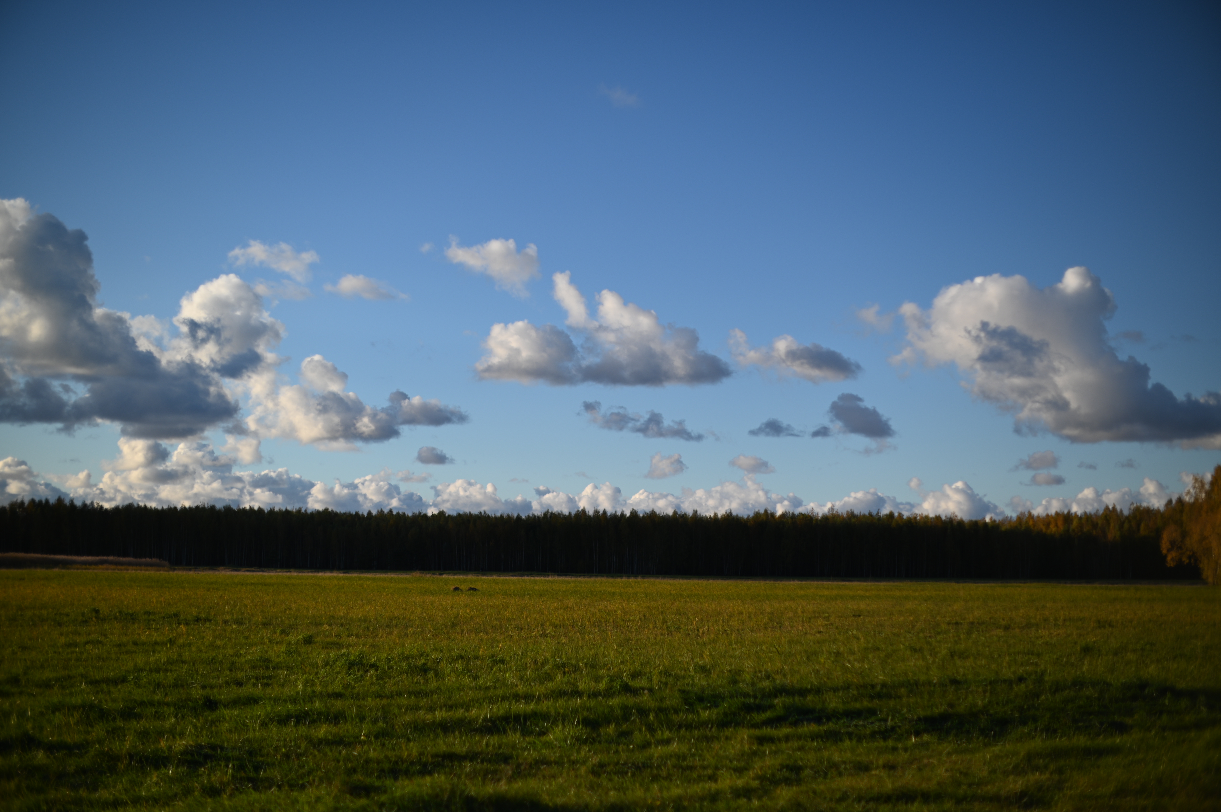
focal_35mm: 50
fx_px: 1695
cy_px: 406
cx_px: 610
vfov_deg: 27.0
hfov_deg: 39.6
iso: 100
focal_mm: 50
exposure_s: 1/8000
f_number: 1.4
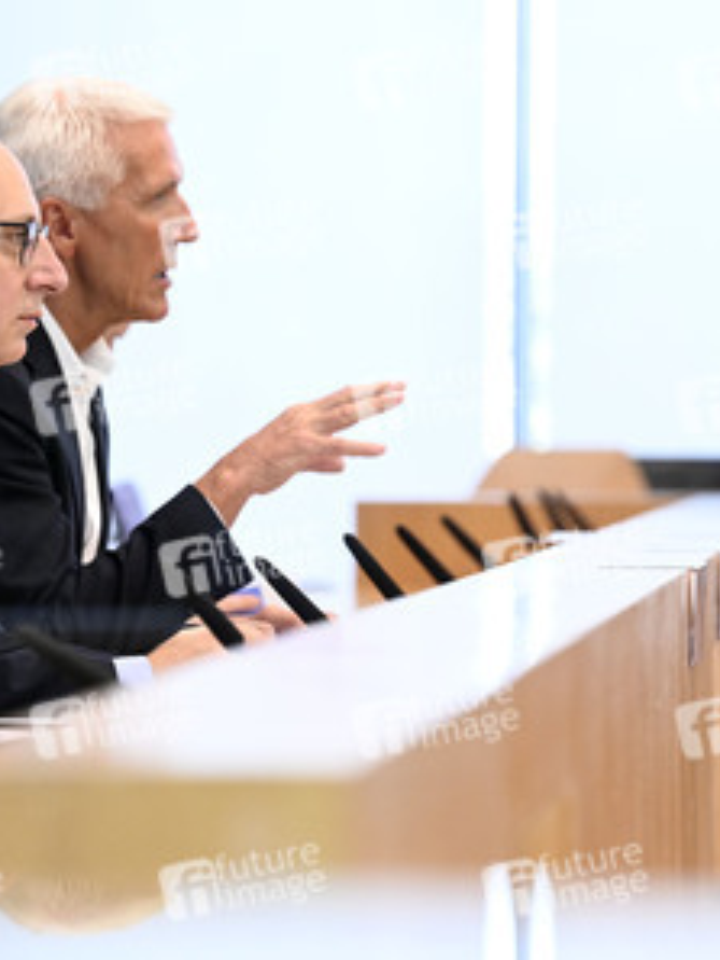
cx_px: 157
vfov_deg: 7.3
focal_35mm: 270
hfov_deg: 5.5
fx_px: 7482
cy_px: 478
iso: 3200
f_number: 5
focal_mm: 185
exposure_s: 1/500
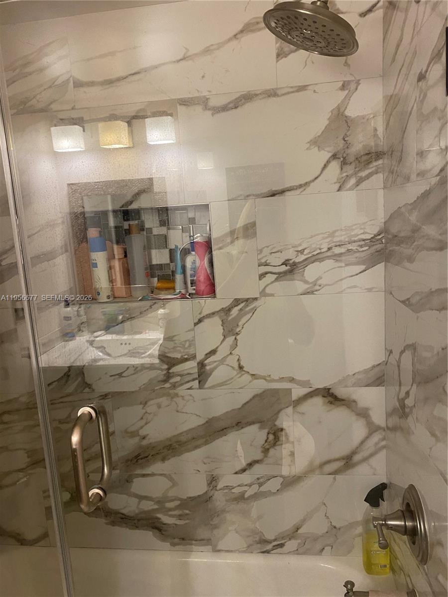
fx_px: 449
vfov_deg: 67.3
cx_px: 224
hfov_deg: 53.1
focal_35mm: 26
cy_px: 298
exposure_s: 1/60
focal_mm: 4.25
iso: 200
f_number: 1.8
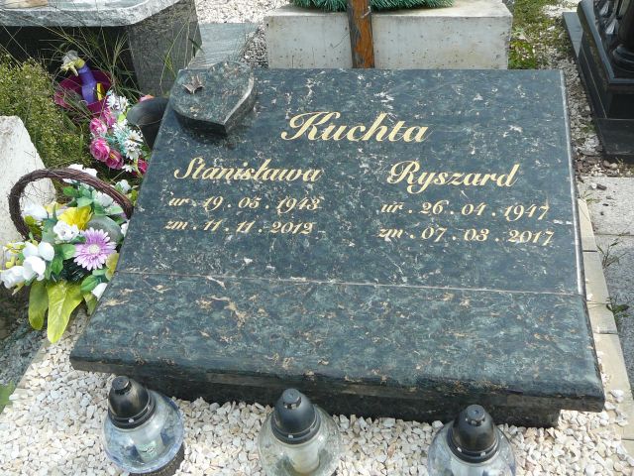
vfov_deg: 40.7
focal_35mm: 35
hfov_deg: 52.6
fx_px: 641
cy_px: 238
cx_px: 317
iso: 80
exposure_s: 1/800
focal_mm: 5.2
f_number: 2.8
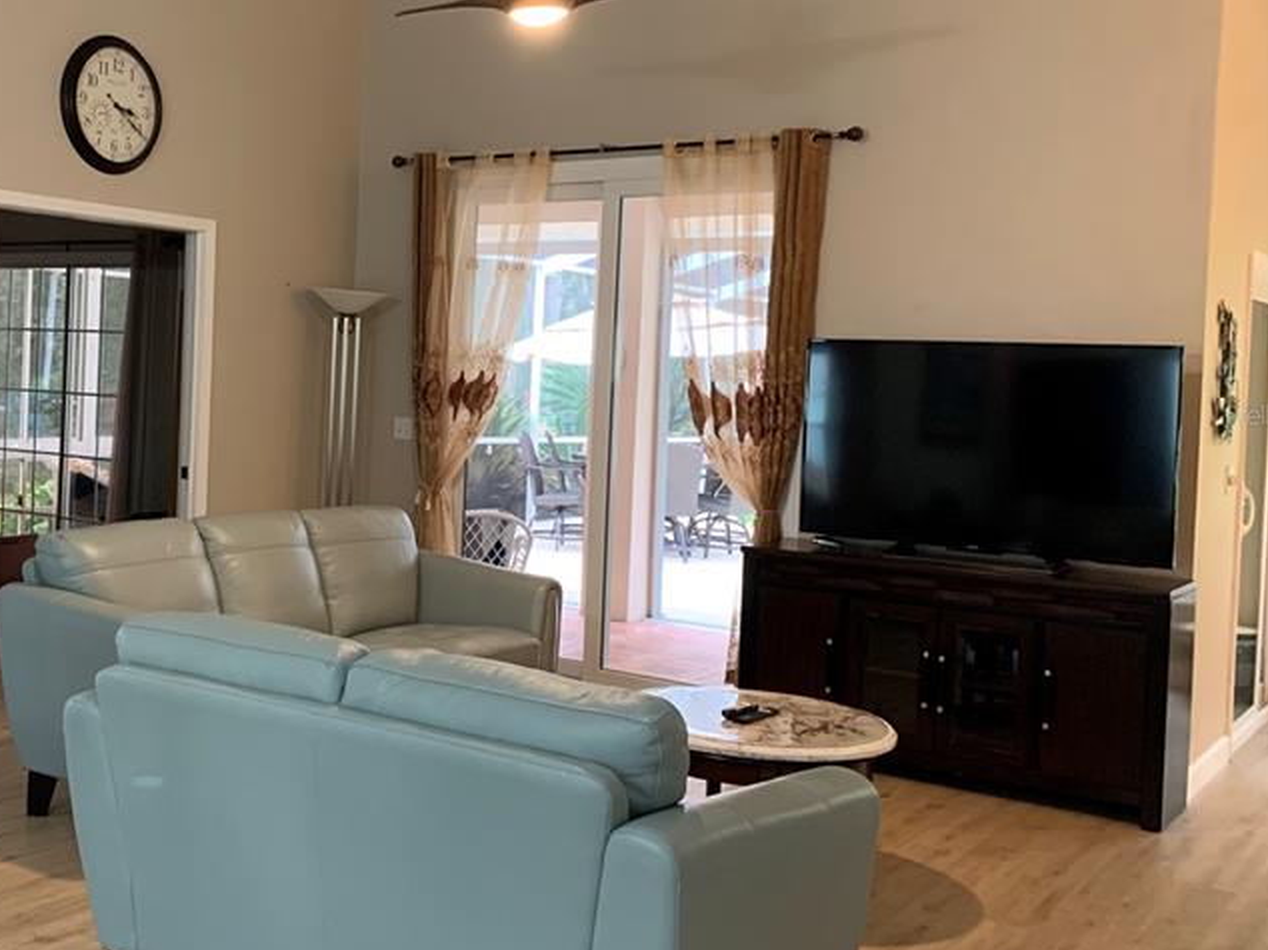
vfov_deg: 34.3
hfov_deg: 43.4
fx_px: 1538
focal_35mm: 42
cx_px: 322
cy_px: 414
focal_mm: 4.25
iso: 250
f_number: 1.8
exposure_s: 1/60
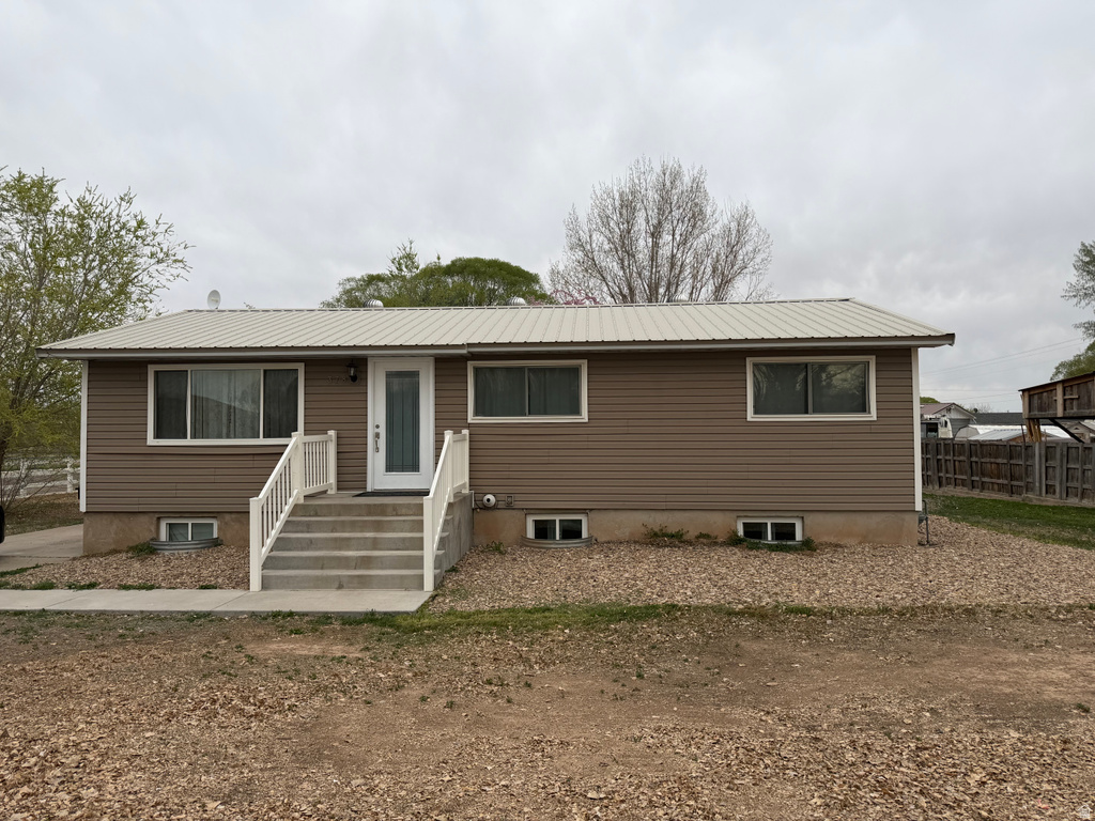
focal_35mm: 24
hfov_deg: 71.6
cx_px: 548
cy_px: 410
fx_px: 759
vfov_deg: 56.8
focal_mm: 6.76
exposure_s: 1/1653
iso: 80
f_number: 1.78
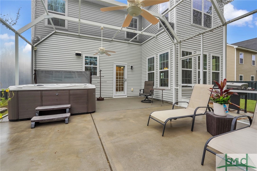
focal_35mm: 16
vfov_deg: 72.0
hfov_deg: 95.0
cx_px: 128
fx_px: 118
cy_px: 86
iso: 400
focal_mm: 16.5
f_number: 9
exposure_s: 1/80
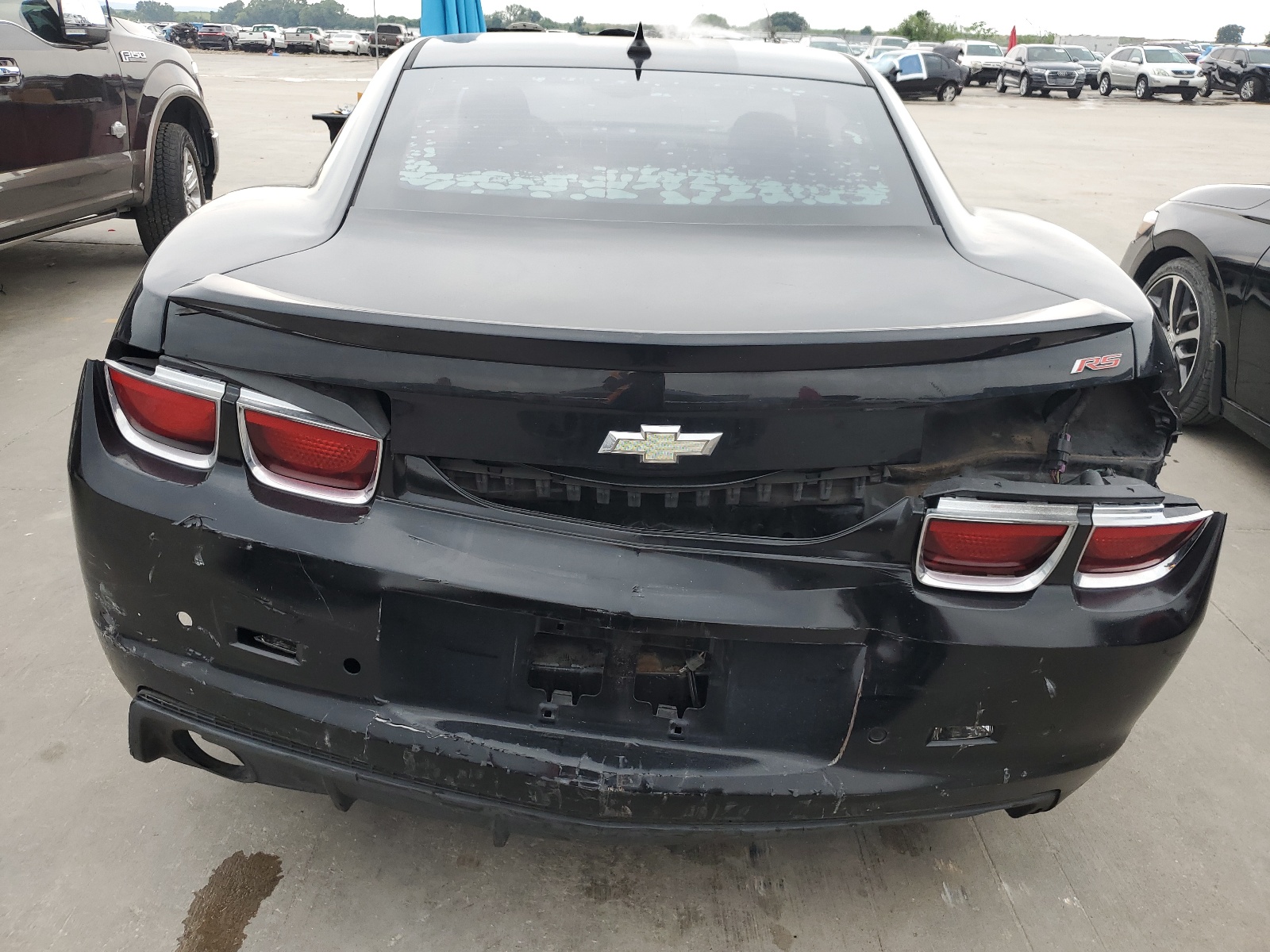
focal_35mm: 26
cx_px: 635
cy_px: 476
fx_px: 954
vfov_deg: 53.1
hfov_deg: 67.3
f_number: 1.5
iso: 50
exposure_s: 1/208
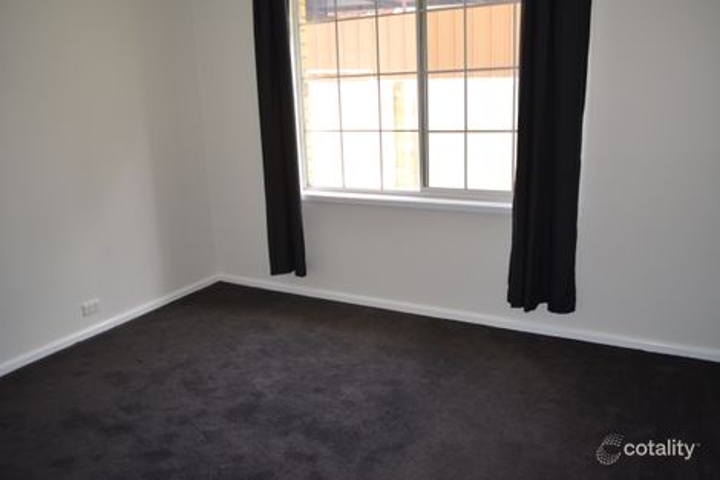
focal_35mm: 27
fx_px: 540
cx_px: 360
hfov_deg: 67.4
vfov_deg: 47.9
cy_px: 240
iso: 250
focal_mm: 18
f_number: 3.5
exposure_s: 1/125
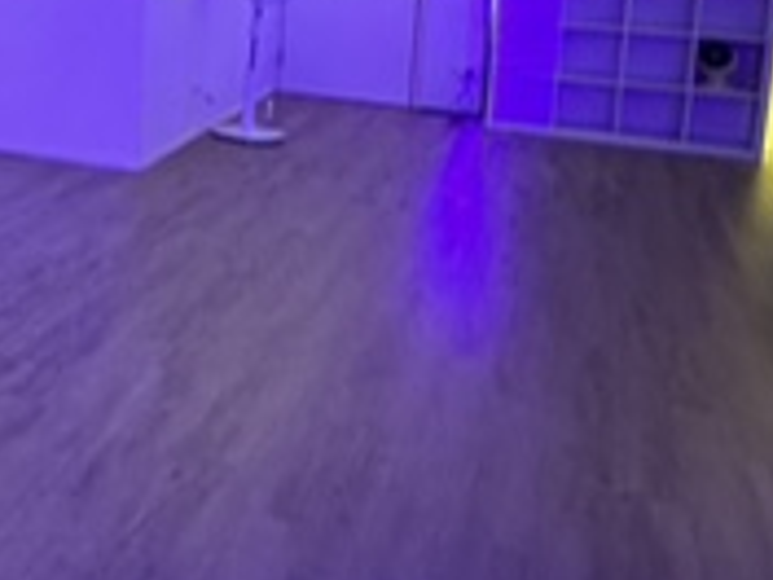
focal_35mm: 51
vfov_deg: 27.0
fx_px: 1139
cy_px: 4
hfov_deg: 31.5
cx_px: -149
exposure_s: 1/40
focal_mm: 2.22
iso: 800
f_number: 2.2
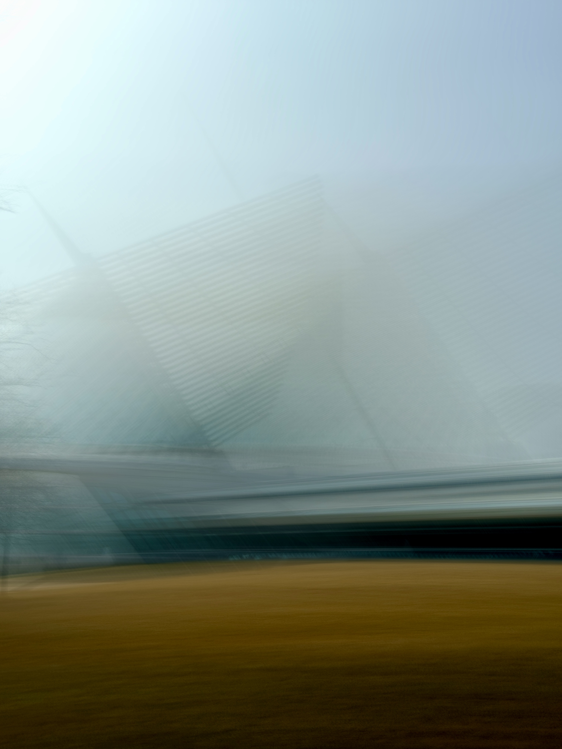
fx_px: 1039
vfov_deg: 39.7
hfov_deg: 30.3
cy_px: 374
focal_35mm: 48
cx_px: 281
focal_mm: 6.76
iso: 50
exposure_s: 2.93
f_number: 1.78
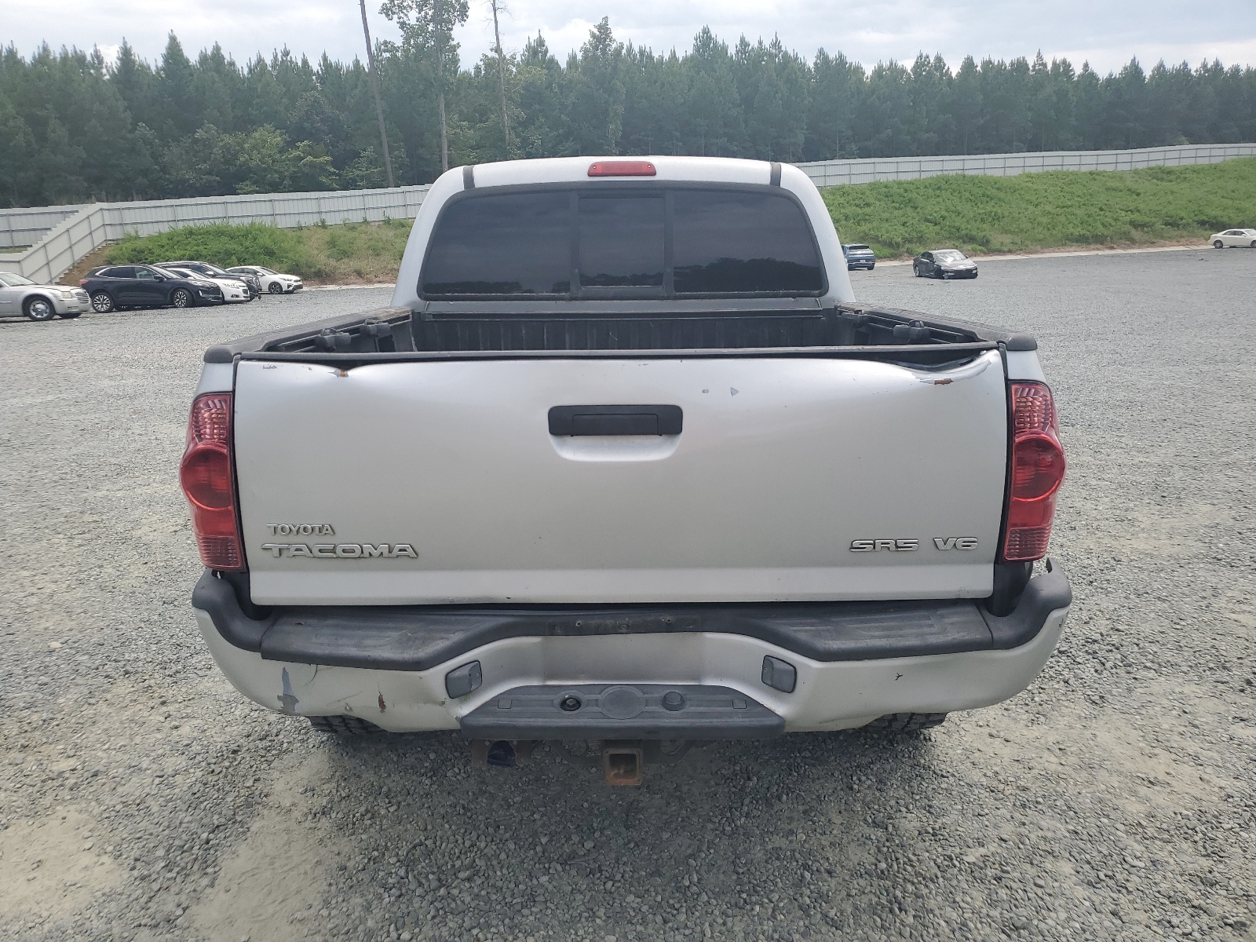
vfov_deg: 53.1
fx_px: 943
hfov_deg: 67.3
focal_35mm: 26
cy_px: 471
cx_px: 628
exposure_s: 1/2500
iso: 50
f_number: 1.5
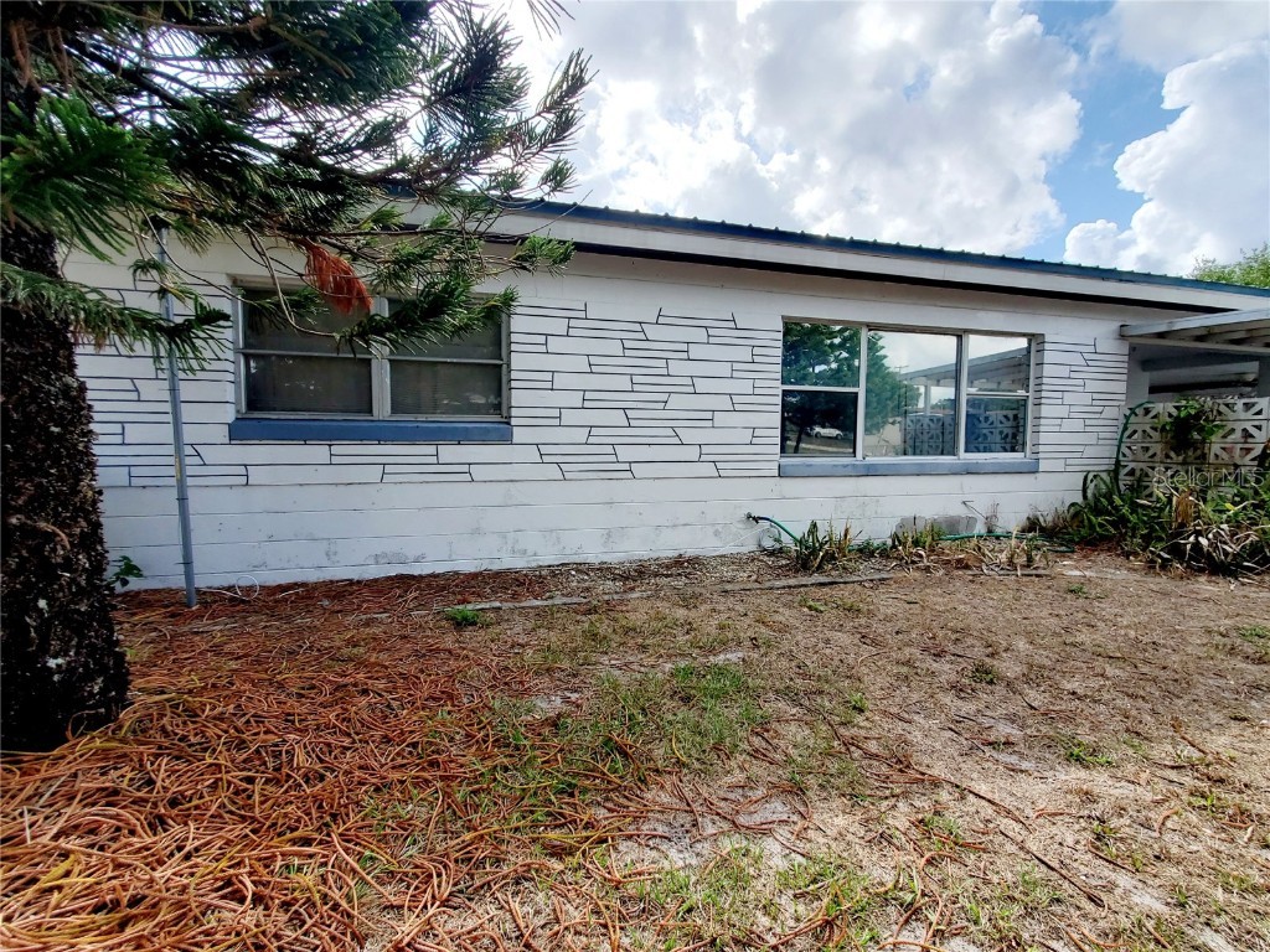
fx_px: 477
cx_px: 635
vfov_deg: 89.9
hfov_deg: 106.2
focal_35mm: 13
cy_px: 476
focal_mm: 1.8
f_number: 2.2
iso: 50
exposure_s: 1/833
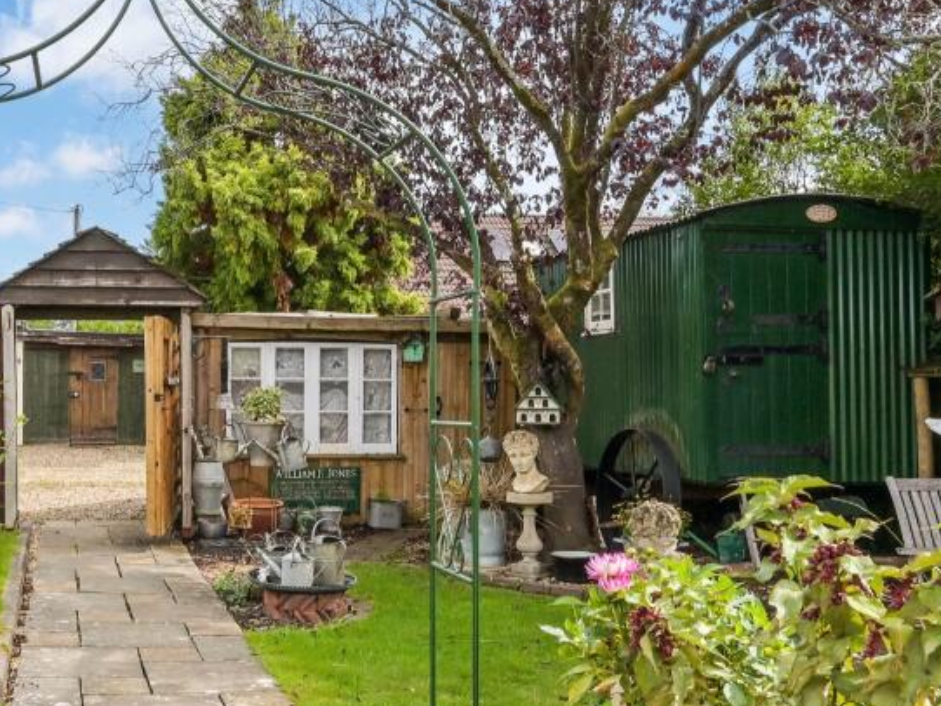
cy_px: 405
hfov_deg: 44.4
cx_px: 179
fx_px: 1088
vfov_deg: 35.9
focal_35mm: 40
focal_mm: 22
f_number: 16
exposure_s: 1/320
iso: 400
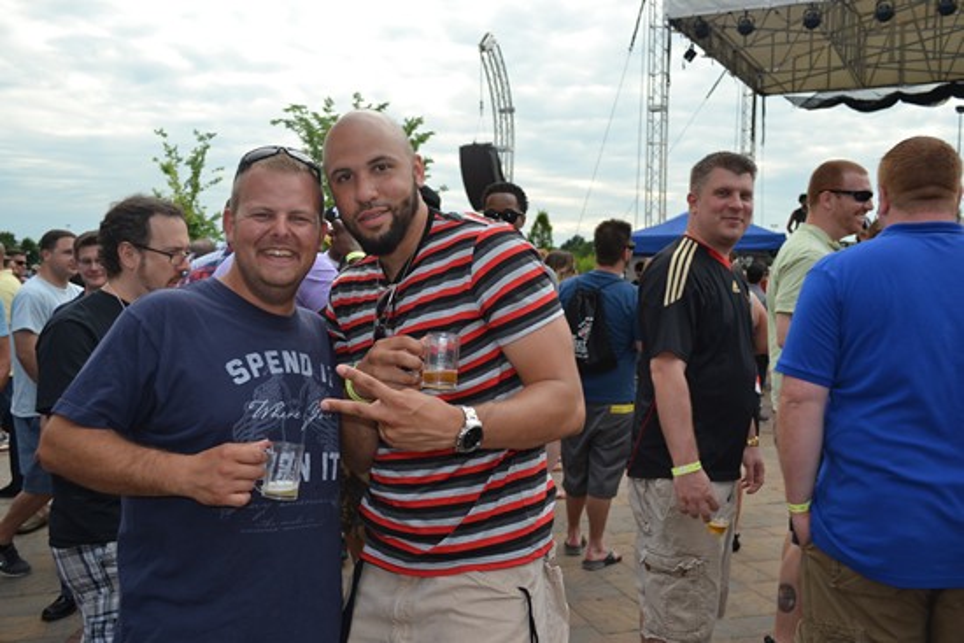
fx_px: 884
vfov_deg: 40.0
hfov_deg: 57.2
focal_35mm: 33
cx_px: 482
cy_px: 322
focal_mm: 22
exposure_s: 1/125
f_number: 4
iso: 110
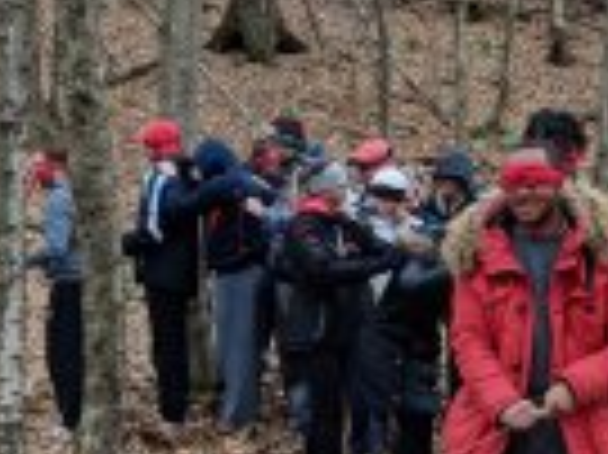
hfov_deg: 26.6
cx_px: 486
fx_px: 1263
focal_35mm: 72
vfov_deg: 20.4
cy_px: 283
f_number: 1.8
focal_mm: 4.44
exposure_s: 1/241
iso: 57
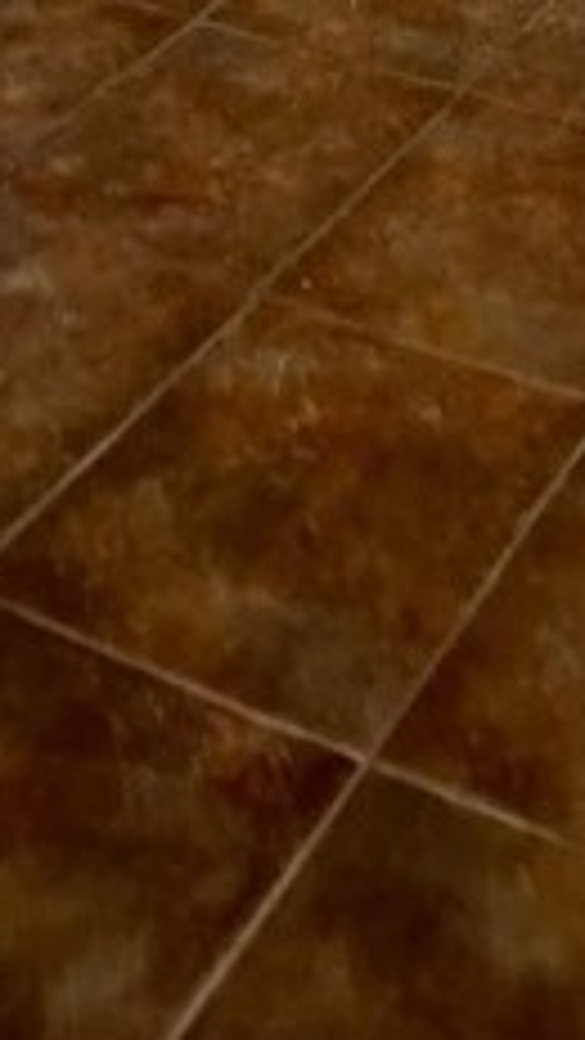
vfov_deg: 19.0
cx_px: 765
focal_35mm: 94
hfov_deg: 12.5
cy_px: -648
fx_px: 2591
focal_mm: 5.1
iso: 125
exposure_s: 1/73
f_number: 1.6
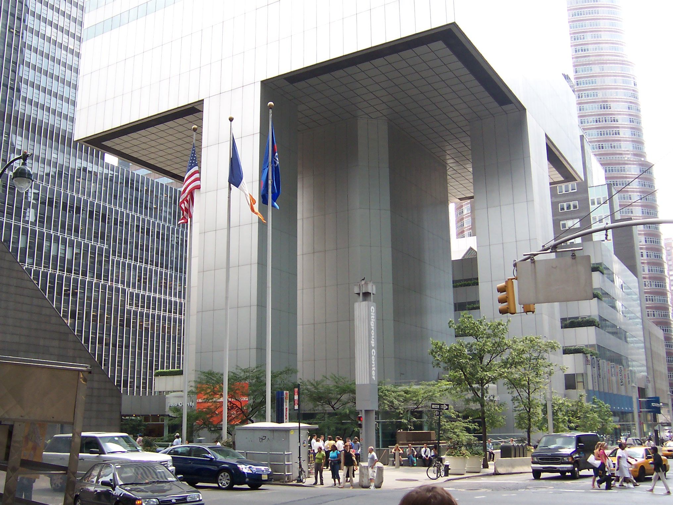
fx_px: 700
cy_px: 252
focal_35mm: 36
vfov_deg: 39.7
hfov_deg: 51.4
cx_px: 336
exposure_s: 1/180
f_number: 3.4
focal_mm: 5.6
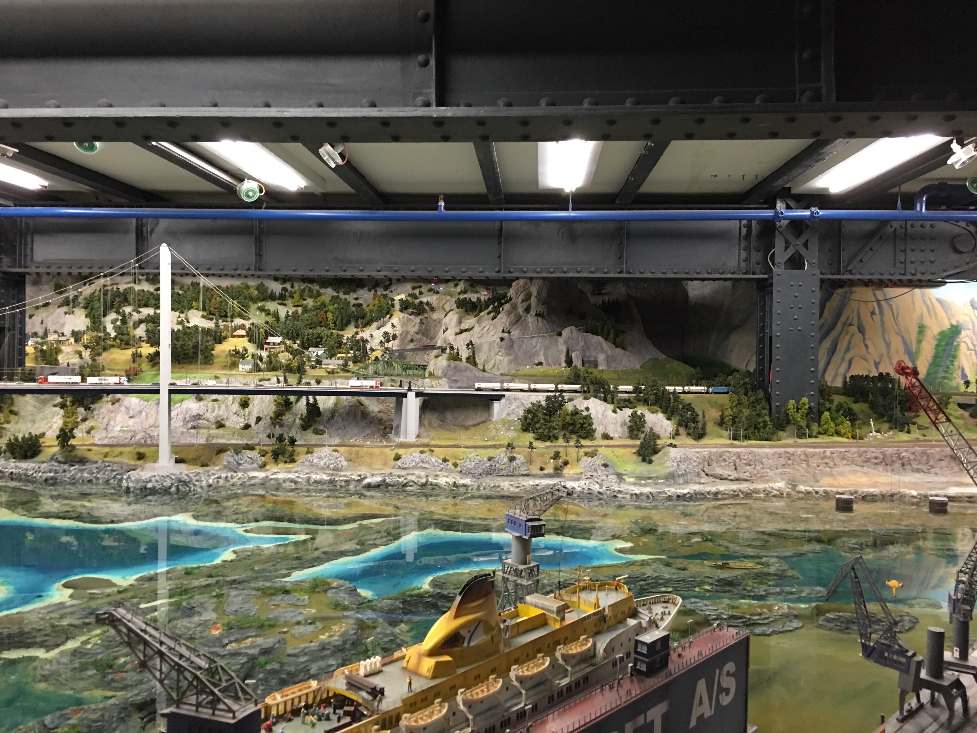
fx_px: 818
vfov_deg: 48.2
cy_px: 366
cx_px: 488
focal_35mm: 29
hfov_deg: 61.7
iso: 125
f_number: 2.2
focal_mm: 4.15
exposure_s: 1/17
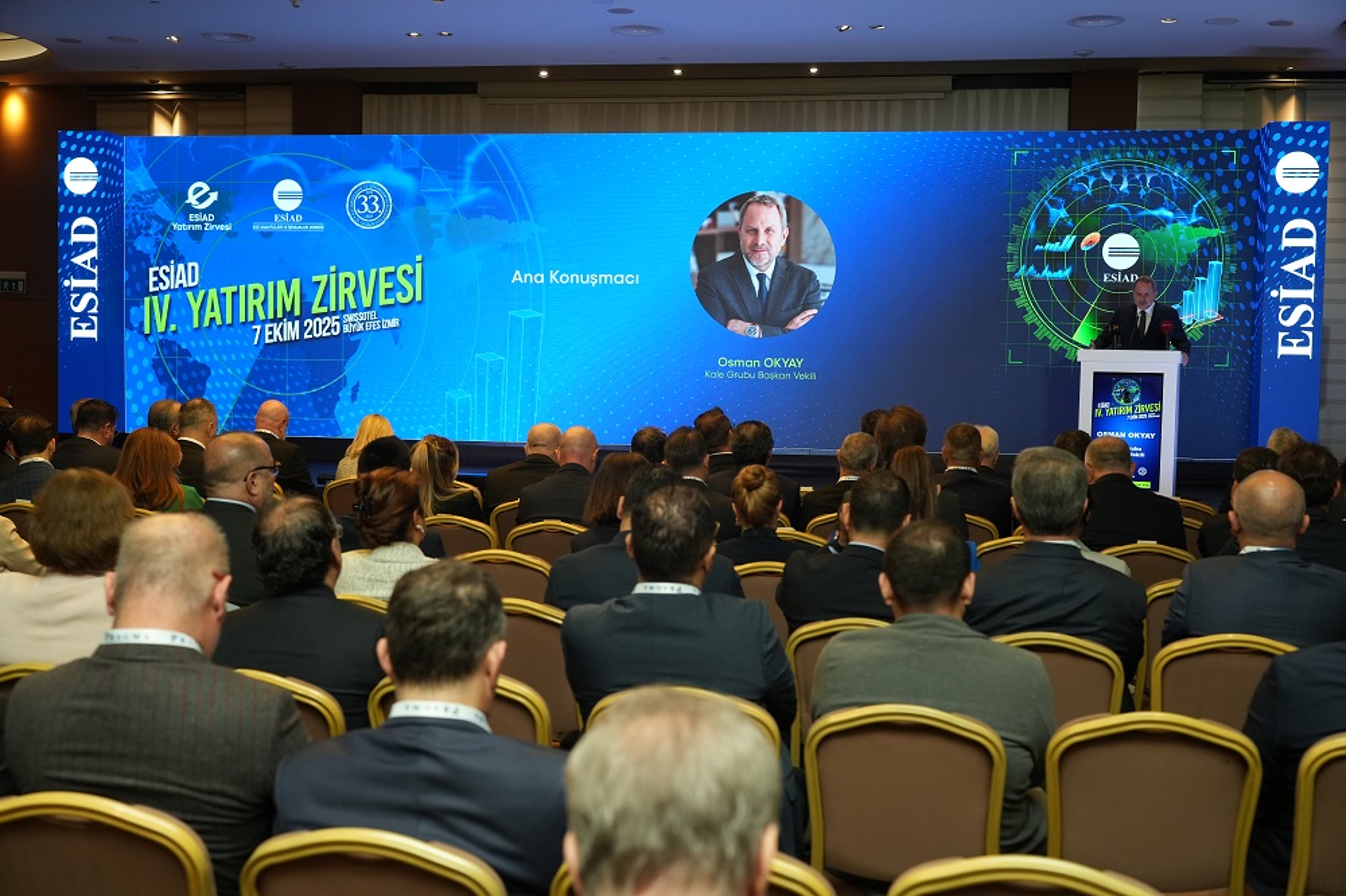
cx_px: 673
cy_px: 448
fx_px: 1570
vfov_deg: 31.9
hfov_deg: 46.4
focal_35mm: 42
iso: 2000
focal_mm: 42
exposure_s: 1/160
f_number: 4
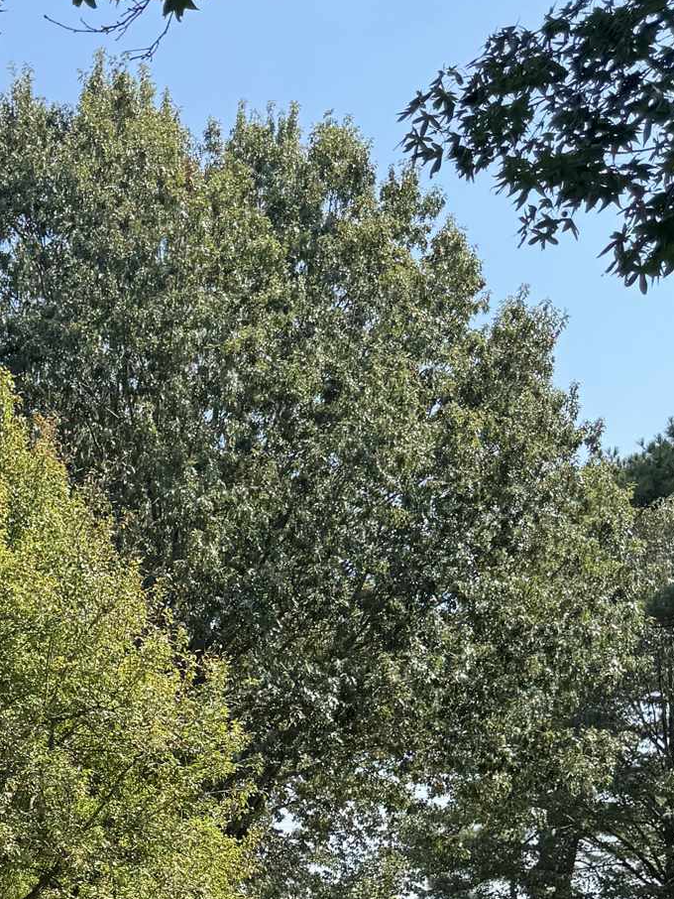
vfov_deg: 28.9
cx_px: -65
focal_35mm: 61
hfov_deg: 22.7
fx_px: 1583
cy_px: 973
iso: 80
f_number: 1.78
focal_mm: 6.76
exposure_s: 1/1339
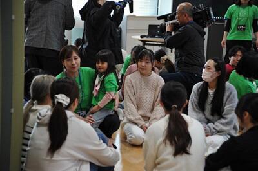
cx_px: 129
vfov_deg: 16.0
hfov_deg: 23.9
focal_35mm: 85
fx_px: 609
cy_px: 86
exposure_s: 1/60
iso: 500
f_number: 4
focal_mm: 85
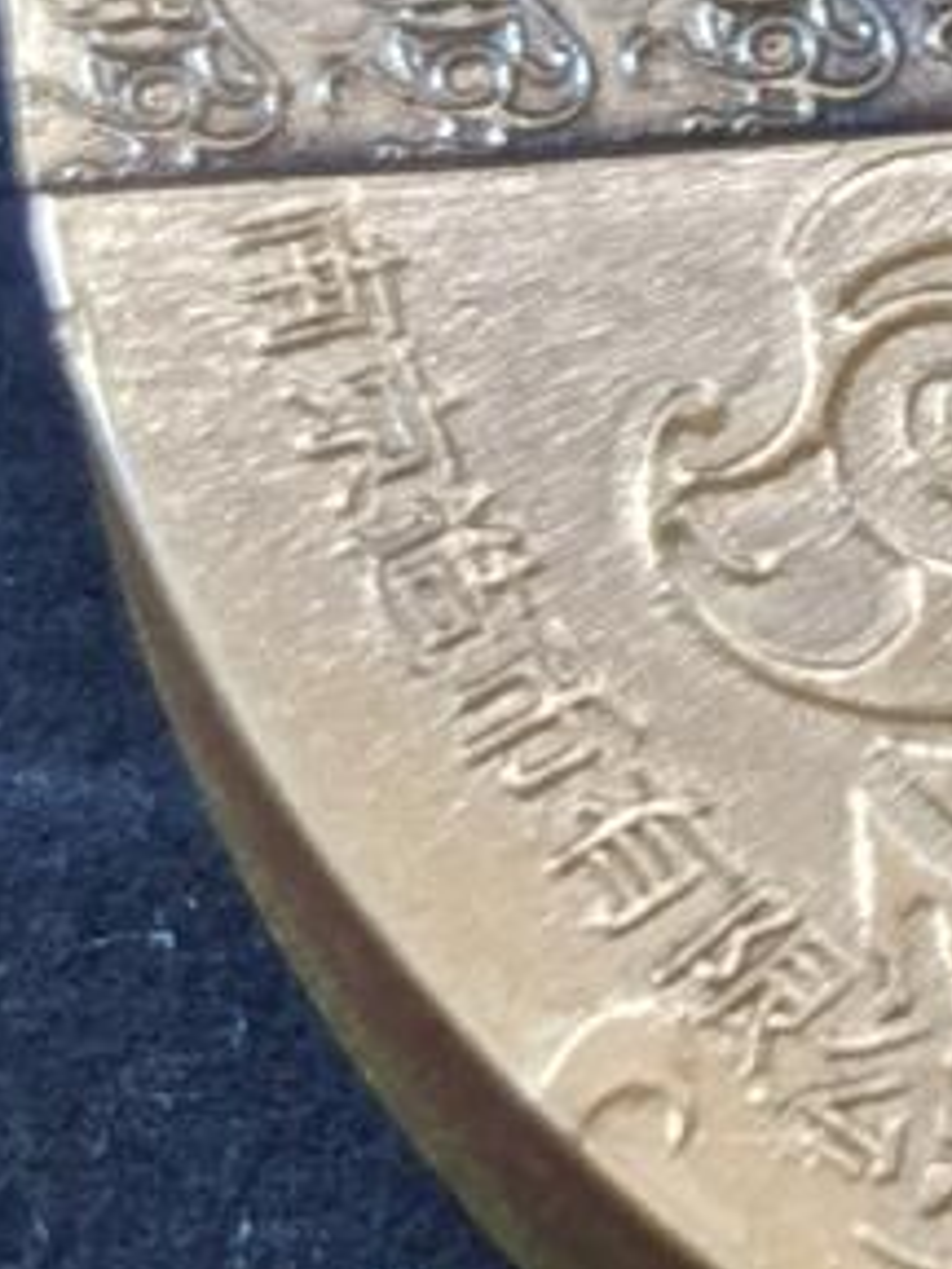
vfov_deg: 5.7
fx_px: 12614
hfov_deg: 4.2
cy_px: -22
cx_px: 2283
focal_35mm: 344
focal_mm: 5.56
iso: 125
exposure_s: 1/100
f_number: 1.6
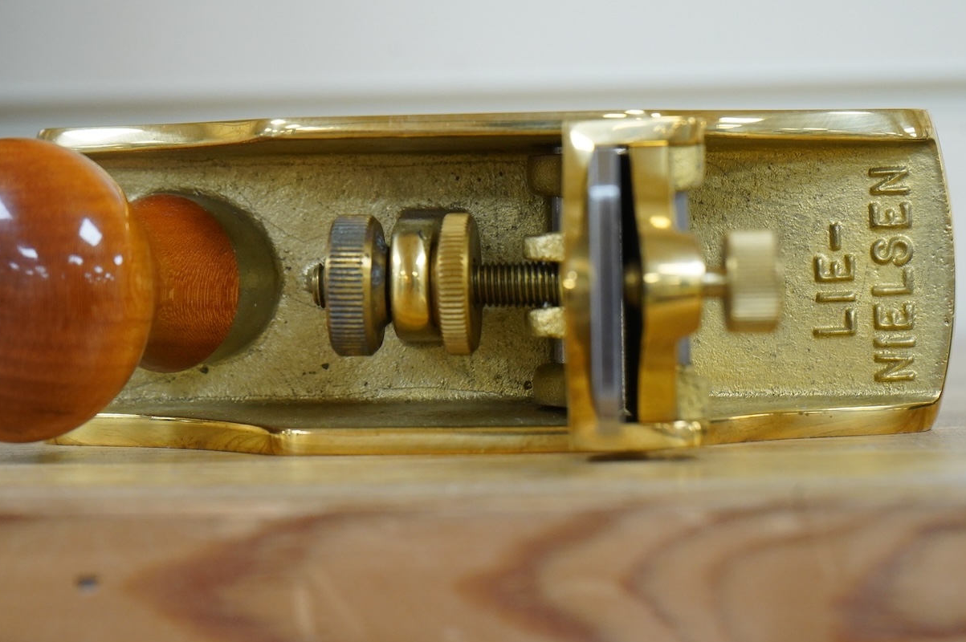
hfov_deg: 20.4
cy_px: 227
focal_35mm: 100
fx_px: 2681
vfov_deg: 13.6
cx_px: 434
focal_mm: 70
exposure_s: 1/80
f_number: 8
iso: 2500
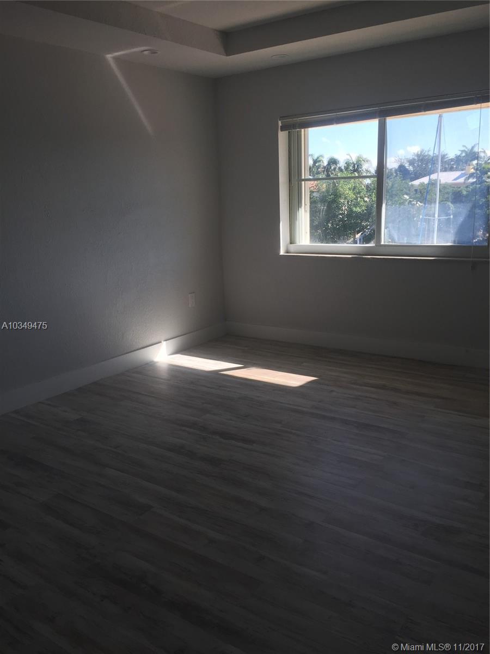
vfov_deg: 61.7
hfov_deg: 48.2
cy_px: 327
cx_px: 245
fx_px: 547
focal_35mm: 29
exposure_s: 1/321
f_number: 2.2
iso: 32
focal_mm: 4.15
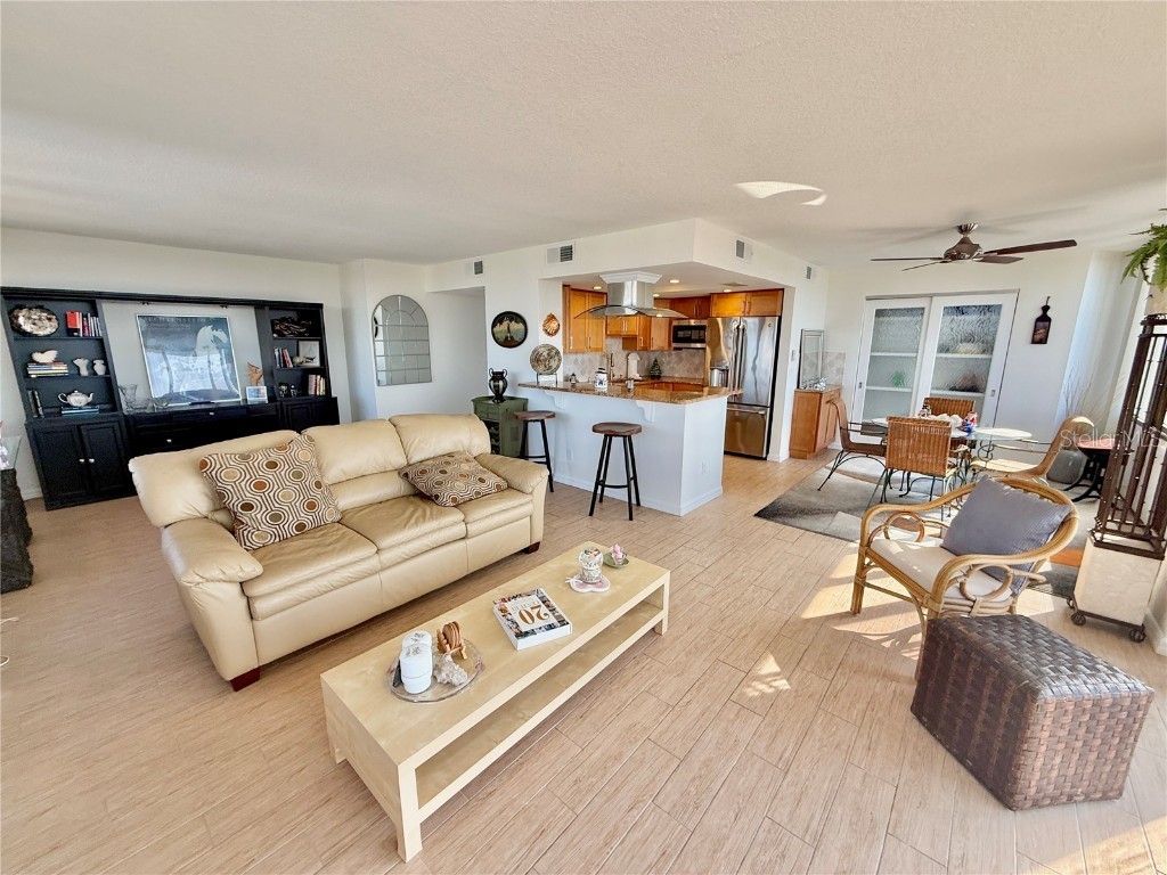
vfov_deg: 85.7
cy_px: 438
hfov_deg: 102.1
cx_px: 584
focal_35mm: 14
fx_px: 472
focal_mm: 2.22
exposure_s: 1/120
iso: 125
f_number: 2.2
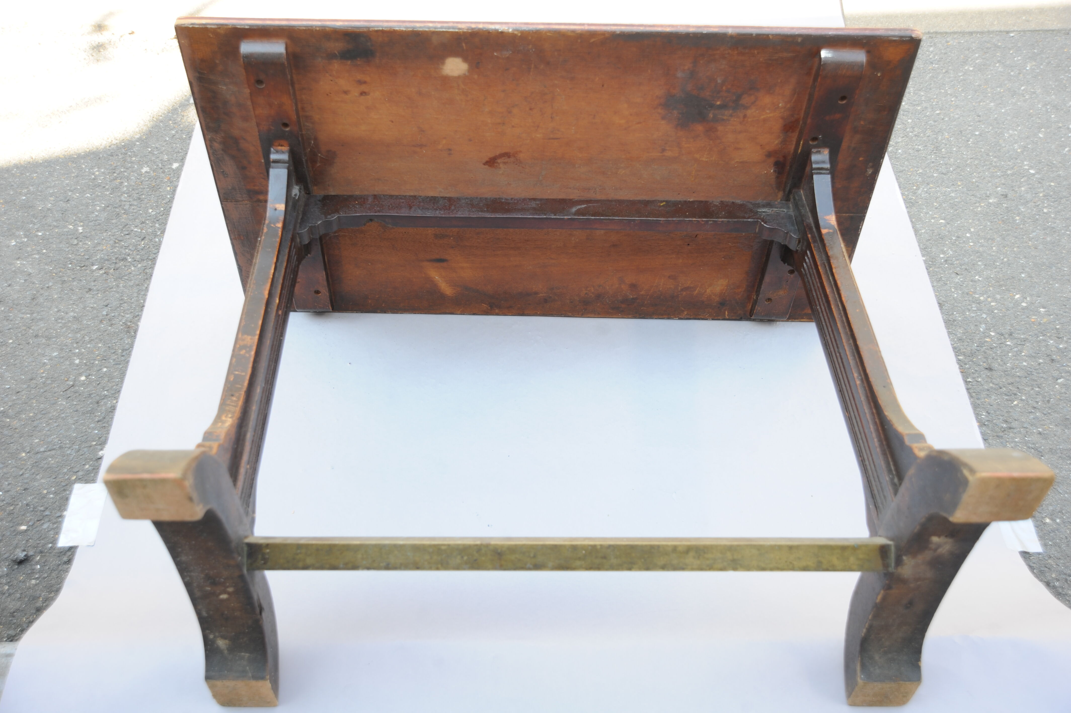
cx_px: 536
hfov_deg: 54.5
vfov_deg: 37.8
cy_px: 356
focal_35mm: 35
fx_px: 1041
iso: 200
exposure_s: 1/50
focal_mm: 35
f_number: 4.5
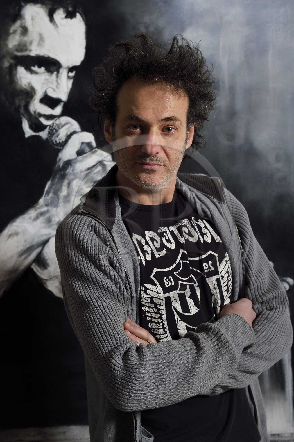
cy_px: 221
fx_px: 858
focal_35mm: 70
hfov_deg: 19.4
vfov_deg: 28.9
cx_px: 147
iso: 100
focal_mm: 70
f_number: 9
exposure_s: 1/250
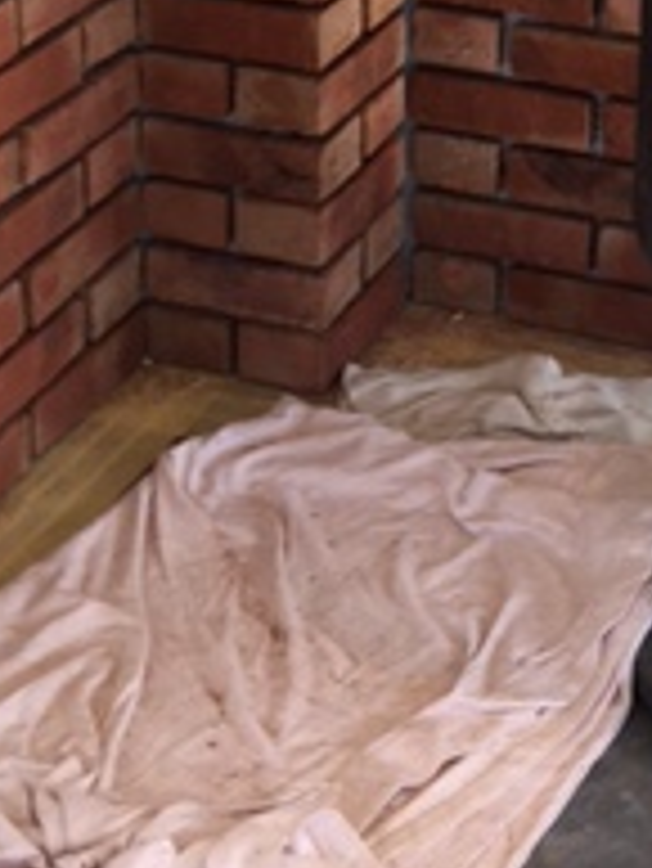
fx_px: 2408
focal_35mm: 96
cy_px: -337
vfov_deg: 18.6
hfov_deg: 15.2
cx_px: 585
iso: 25
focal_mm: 4.15
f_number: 2.2
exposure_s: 1/50
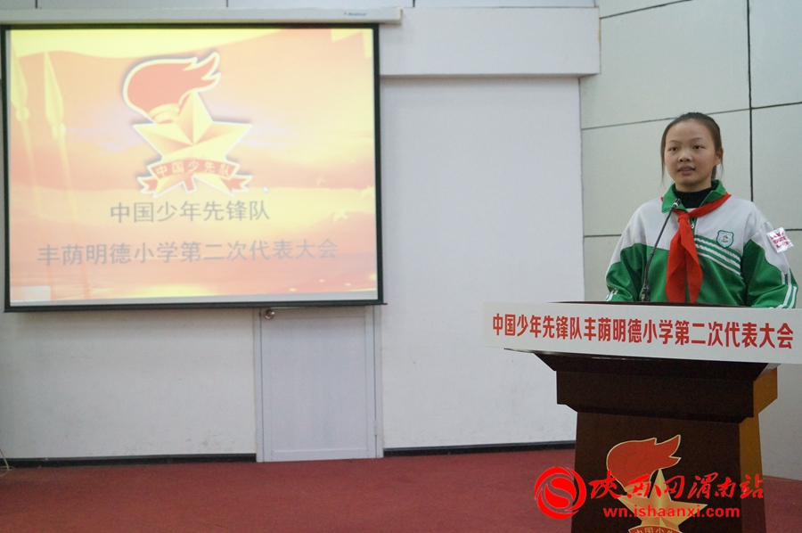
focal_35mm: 39
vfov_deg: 34.1
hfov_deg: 49.6
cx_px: 401
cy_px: 266
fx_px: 868
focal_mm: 26
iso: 2500
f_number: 4.5
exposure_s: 1/160
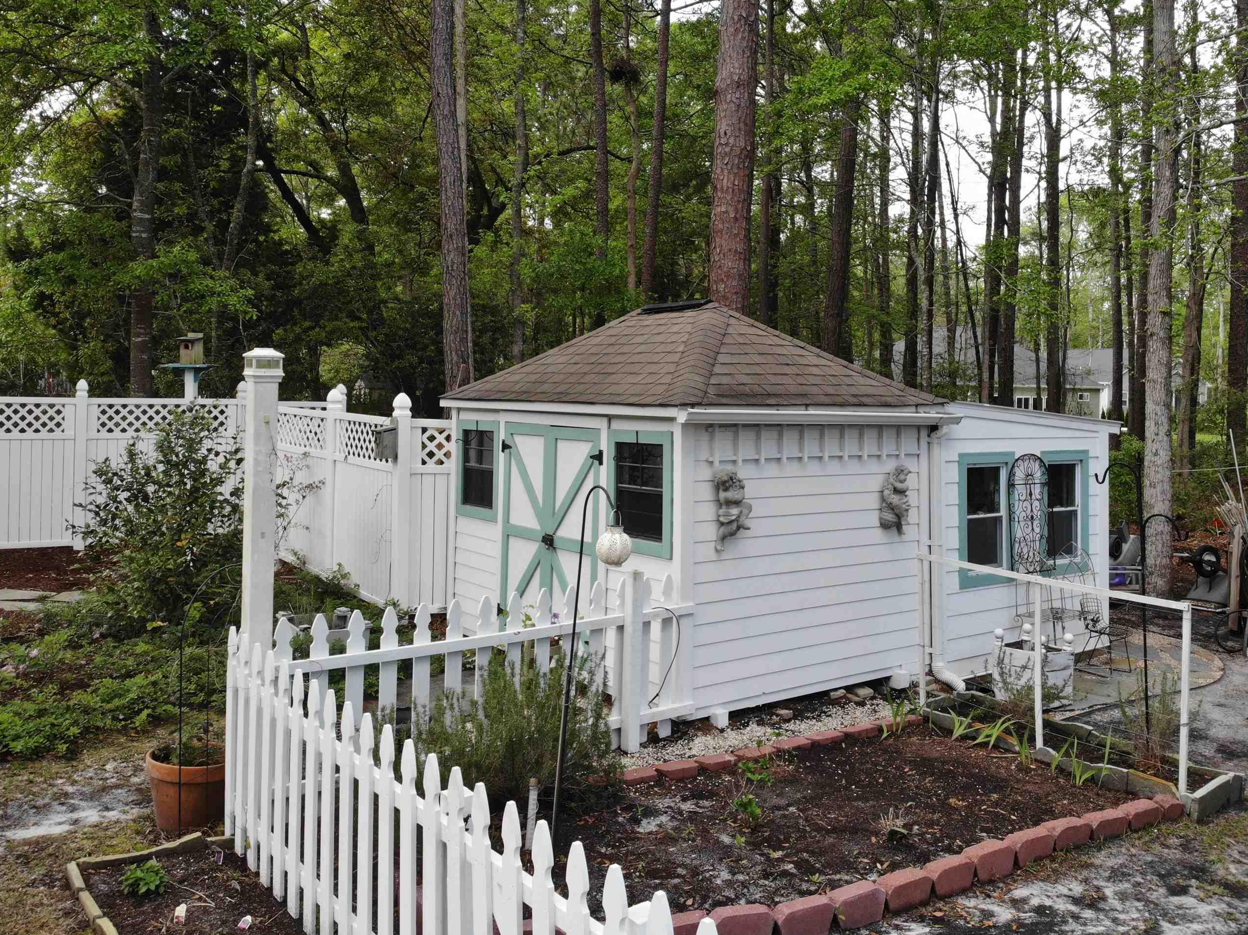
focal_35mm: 29
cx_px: 726
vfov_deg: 47.9
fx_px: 1045
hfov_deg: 61.3
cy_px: 374
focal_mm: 4.5
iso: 100
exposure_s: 1/51.8
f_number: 2.8
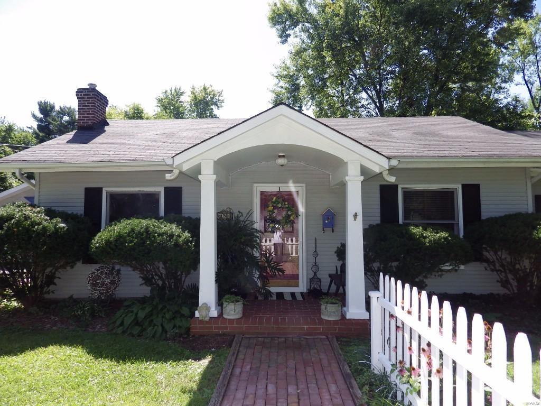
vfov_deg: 61.1
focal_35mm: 22
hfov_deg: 76.4
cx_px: 270
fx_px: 344
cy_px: 203
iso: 100
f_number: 3.1
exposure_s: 1/500
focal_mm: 4
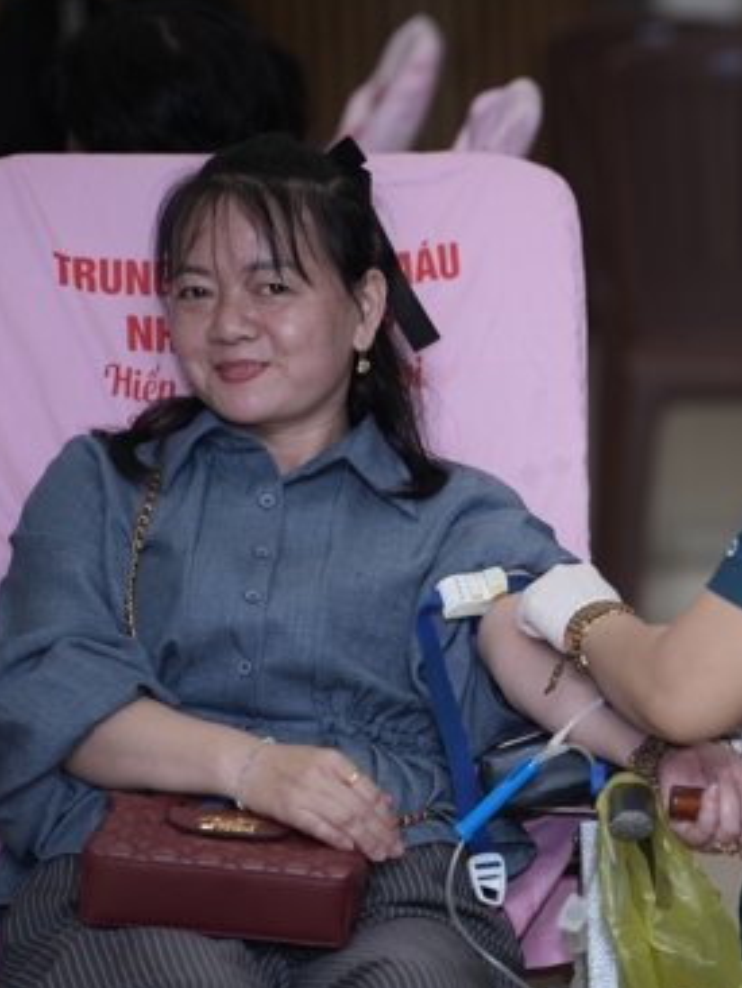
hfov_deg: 5.8
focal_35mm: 256
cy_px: 552
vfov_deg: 7.7
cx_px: 777
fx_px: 7308
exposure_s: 1/250
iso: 500
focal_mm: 150
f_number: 2.8
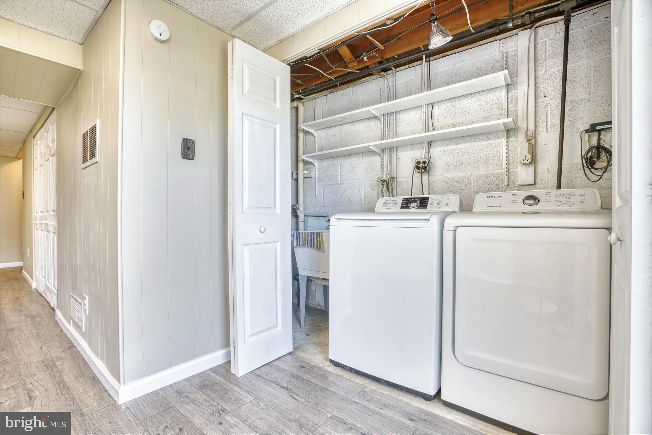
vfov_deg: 73.8
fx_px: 290
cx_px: 326
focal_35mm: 16
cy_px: 218
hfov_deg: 96.7
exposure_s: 1/400
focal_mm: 16
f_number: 7.1
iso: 640
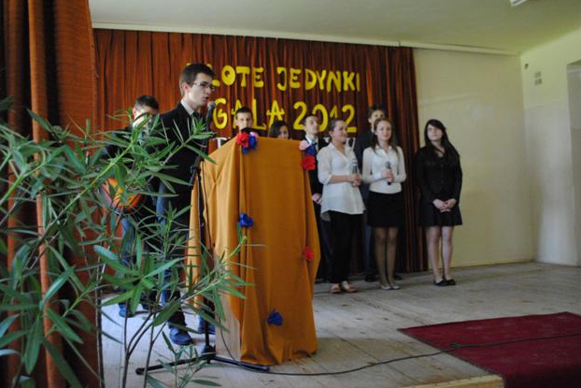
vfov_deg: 38.9
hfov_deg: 55.8
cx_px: 290
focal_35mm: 34
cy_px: 191
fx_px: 549
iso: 1400
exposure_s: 1/30
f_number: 4
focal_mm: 22
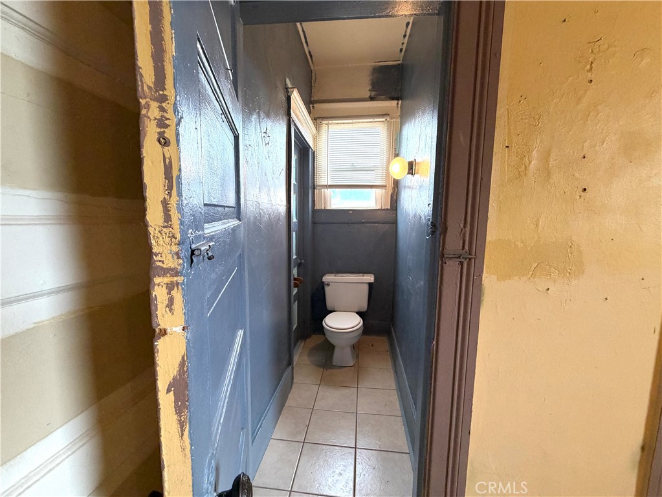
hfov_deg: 102.1
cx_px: 331
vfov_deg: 85.7
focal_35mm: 14
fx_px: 268
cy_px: 248
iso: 200
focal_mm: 2.22
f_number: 2.2
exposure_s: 1/60
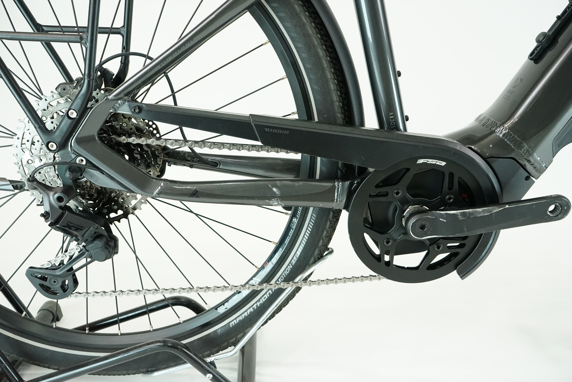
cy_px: 191
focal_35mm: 32
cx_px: 286
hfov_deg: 58.7
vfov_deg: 41.1
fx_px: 508
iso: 4000
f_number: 7.1
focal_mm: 32
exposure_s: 1/200
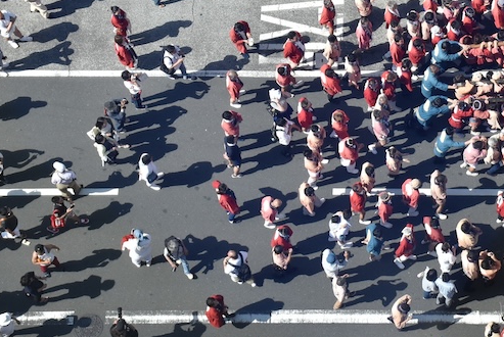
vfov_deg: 9.0
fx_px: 2130
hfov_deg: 13.4
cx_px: 419
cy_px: 39
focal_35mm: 152
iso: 500
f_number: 11
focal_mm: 50
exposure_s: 1/400
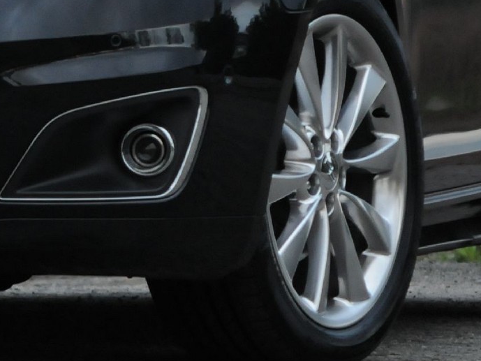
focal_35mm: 627
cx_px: -59
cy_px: -83
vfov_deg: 2.4
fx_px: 8714
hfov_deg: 3.2
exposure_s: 1/125
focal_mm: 120
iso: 1000
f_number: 4.8
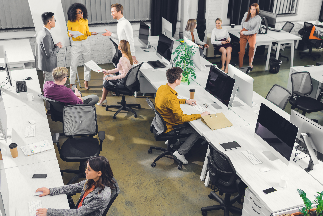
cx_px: 162
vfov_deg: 33.4
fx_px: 359
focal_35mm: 40
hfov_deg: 48.4
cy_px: 108
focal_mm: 40
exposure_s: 1/200
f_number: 3.2
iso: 64
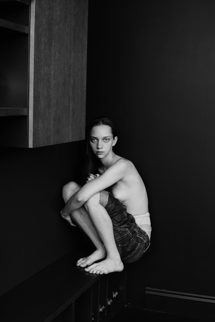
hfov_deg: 27.0
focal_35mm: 50
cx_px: 108
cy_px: 161
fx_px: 448
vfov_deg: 39.6
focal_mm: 50
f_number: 5
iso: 800
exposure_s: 1/100
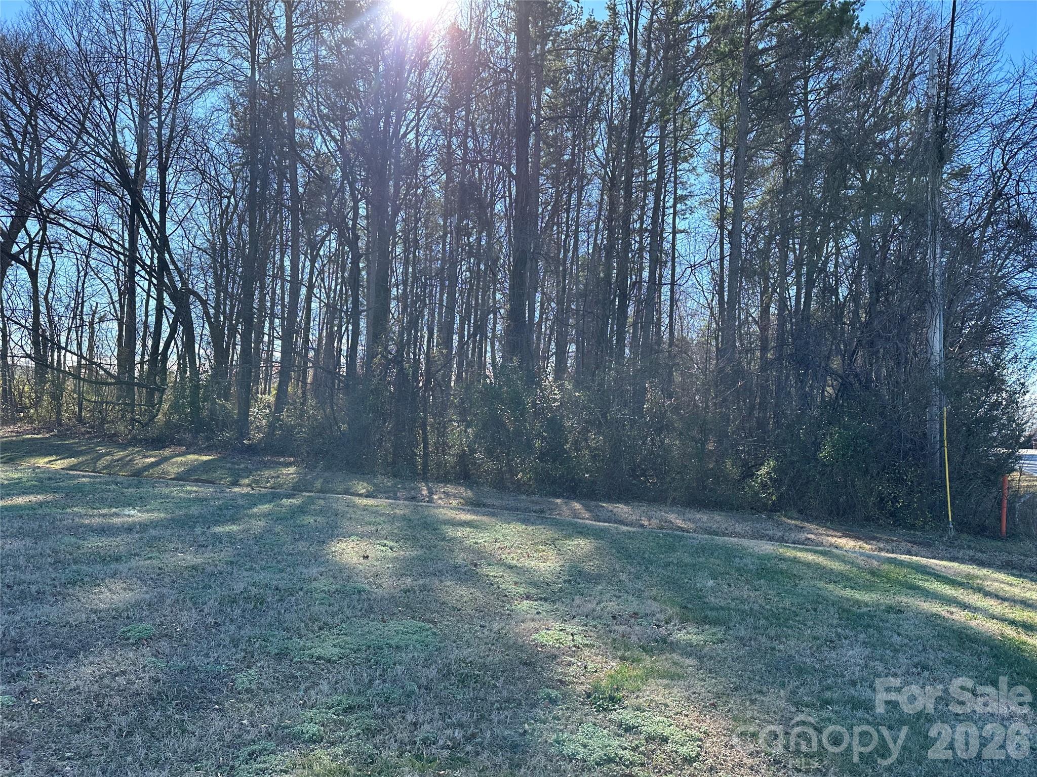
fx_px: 719
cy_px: 388
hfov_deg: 71.6
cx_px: 518
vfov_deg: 56.8
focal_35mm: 24
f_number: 1.78
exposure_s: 1/1183
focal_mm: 6.86
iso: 80
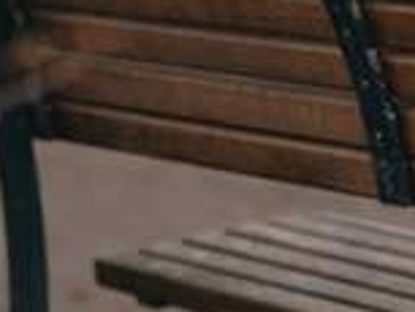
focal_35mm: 263
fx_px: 3155
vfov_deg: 5.6
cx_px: 724
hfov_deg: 7.3
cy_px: -198
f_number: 2.8
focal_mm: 80
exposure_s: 1/125
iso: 250
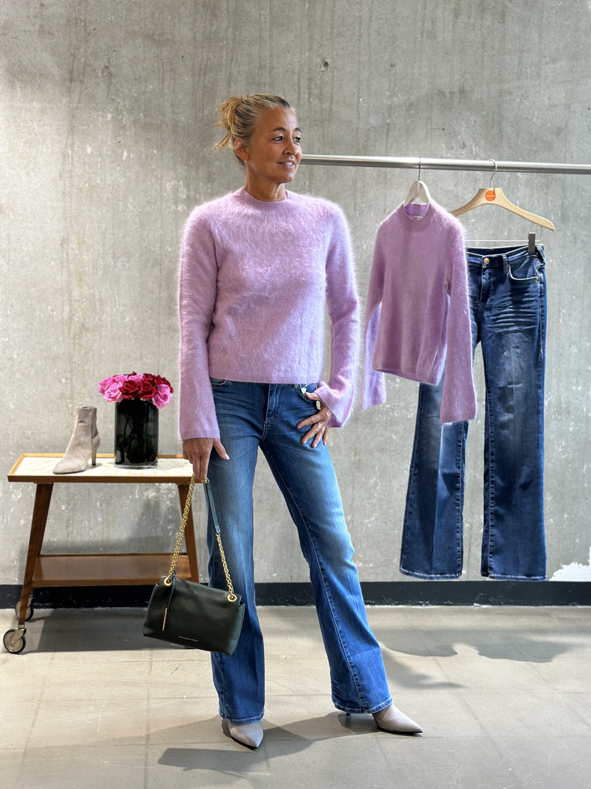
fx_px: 1093
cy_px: 394
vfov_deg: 39.7
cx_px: 296
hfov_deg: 30.3
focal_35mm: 48
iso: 160
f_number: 1.78
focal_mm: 6.86
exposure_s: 1/100
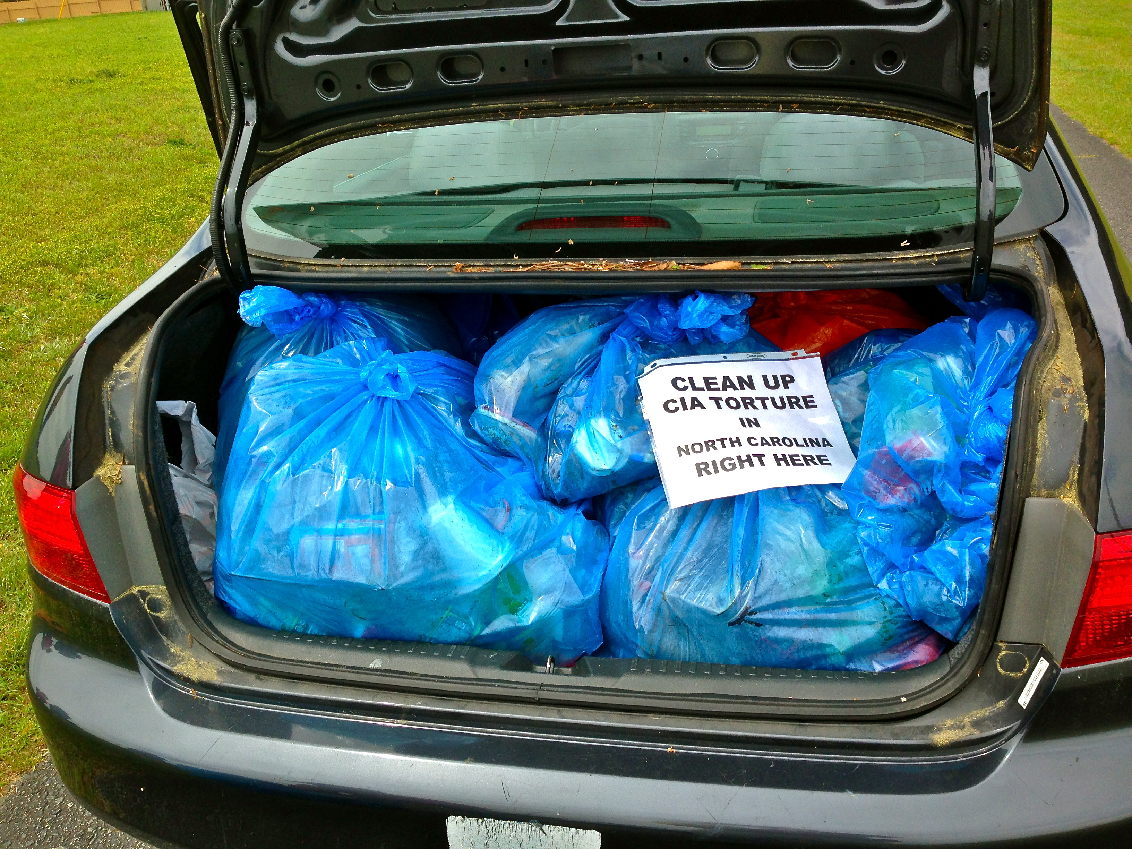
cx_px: 566
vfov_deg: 42.9
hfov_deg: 55.4
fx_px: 1079
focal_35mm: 33
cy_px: 424
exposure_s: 1/713
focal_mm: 4.13
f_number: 2.4
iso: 50
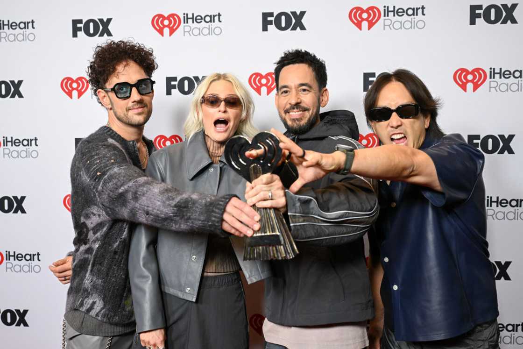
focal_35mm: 39
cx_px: 262
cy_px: 174
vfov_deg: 34.2
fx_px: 567
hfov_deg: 49.5
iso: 3200
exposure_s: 1/500
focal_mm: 39
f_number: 4
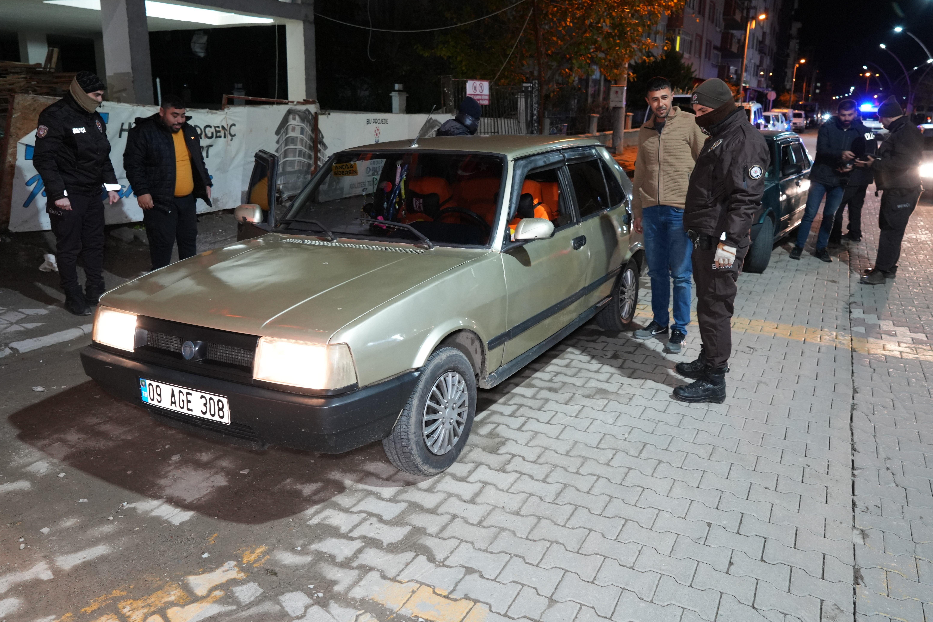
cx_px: 488
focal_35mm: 28
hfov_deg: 65.4
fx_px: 726
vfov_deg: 46.3
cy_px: 283
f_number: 4
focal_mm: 25
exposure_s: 1/30
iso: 1600
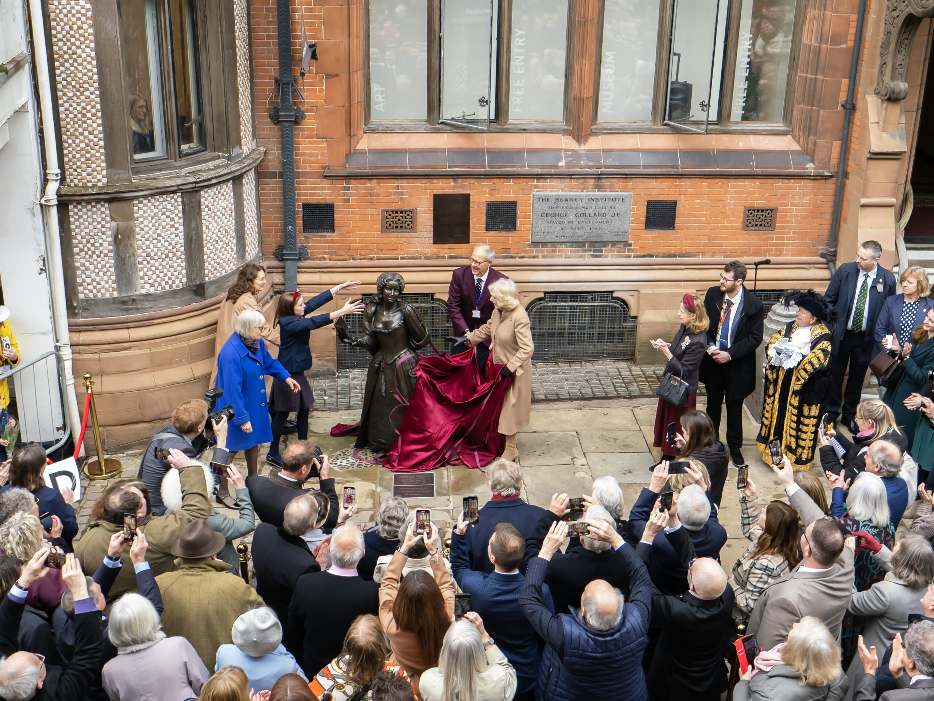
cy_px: 350
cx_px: 467
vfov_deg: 44.2
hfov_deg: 56.8
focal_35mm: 32
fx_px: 863
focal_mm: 16
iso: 400
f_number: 3.5
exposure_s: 1/320
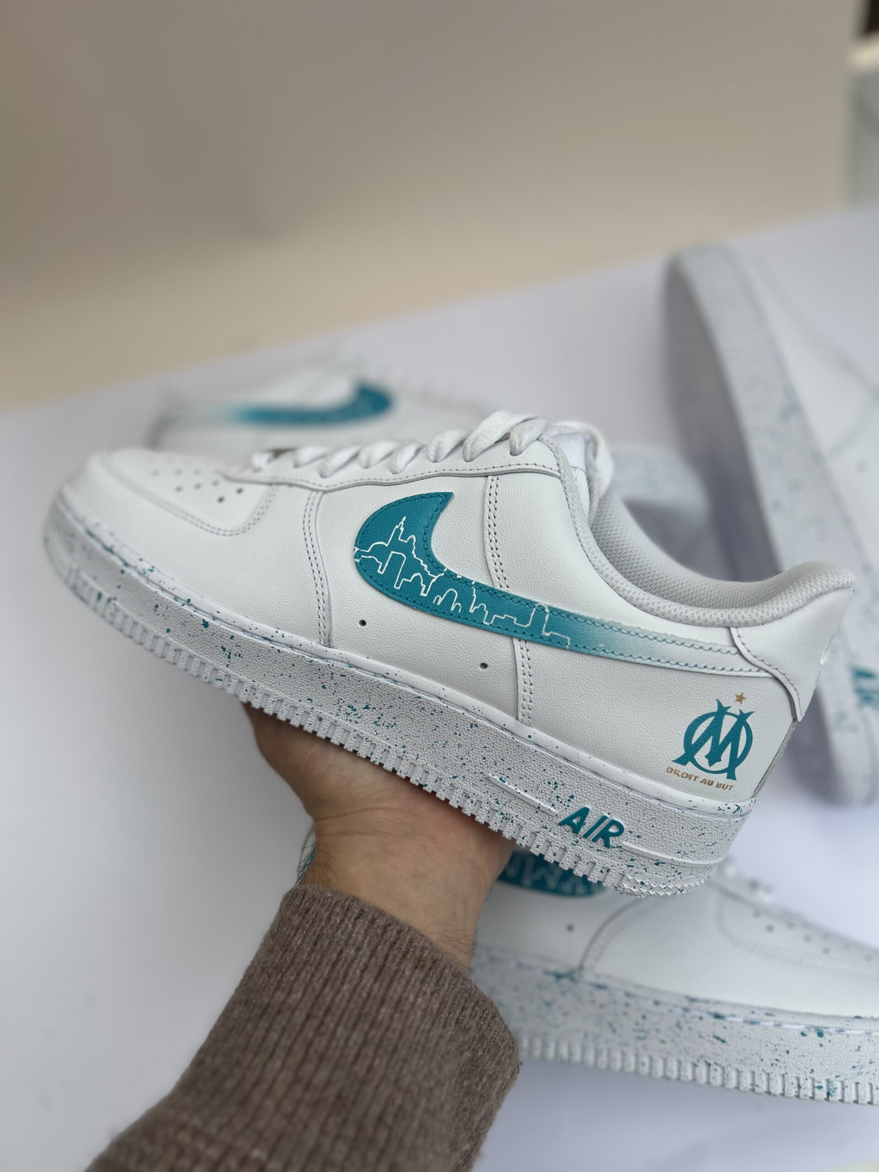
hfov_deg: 53.1
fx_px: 880
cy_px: 586
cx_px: 440
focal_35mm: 26
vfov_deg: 67.3
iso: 64
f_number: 1.5
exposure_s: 1/143
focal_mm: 5.7
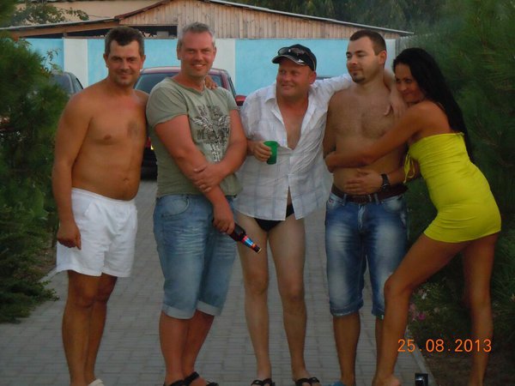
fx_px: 1726
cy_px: 193
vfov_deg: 12.8
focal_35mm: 116
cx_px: 258
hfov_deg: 17.0
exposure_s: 1/50
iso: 800
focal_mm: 20.9
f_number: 4.6
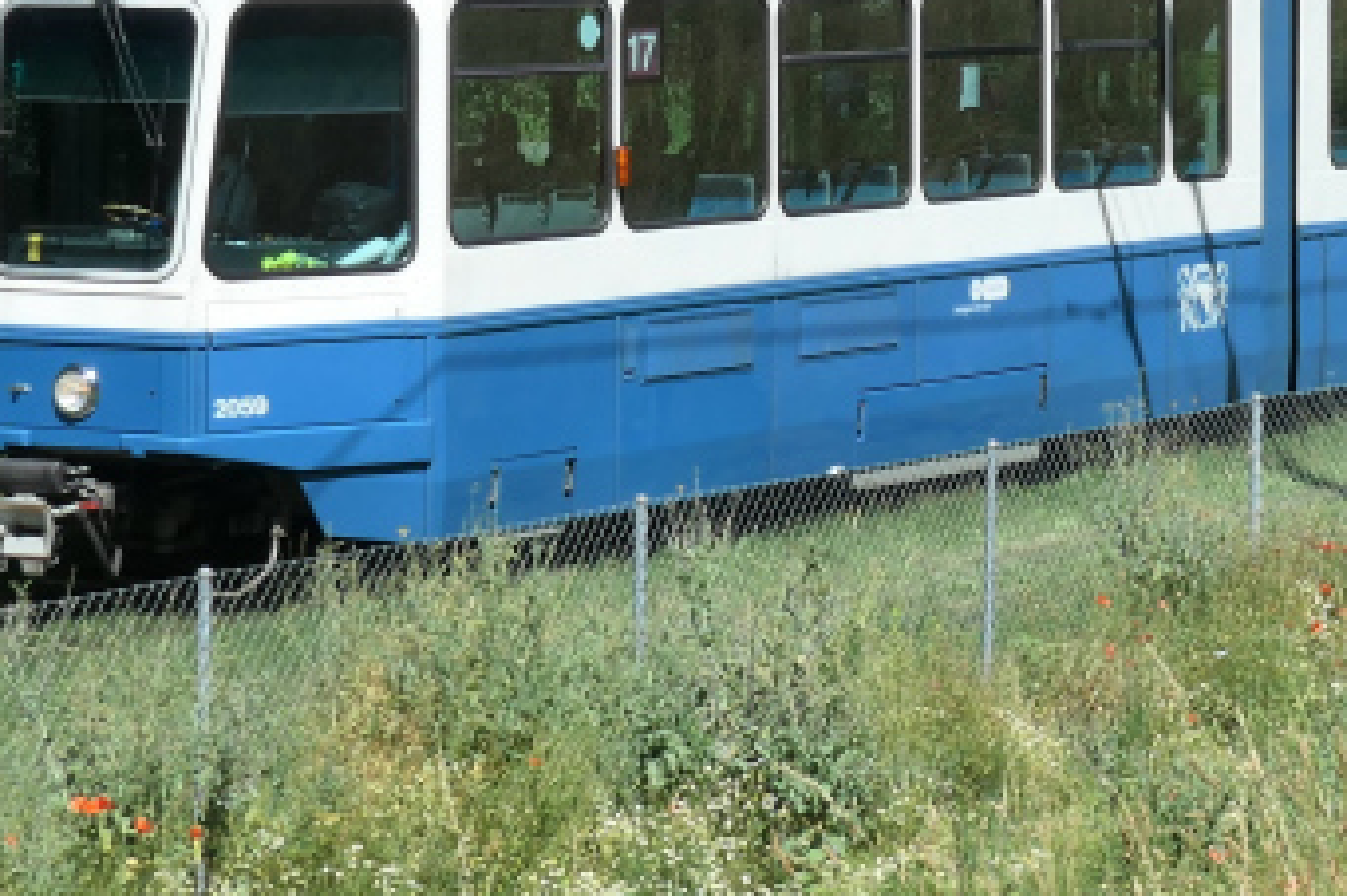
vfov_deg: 9.3
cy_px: -270
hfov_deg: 14.1
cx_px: 944
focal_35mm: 145
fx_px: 5423
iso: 200
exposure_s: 1/1000
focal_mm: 14
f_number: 5
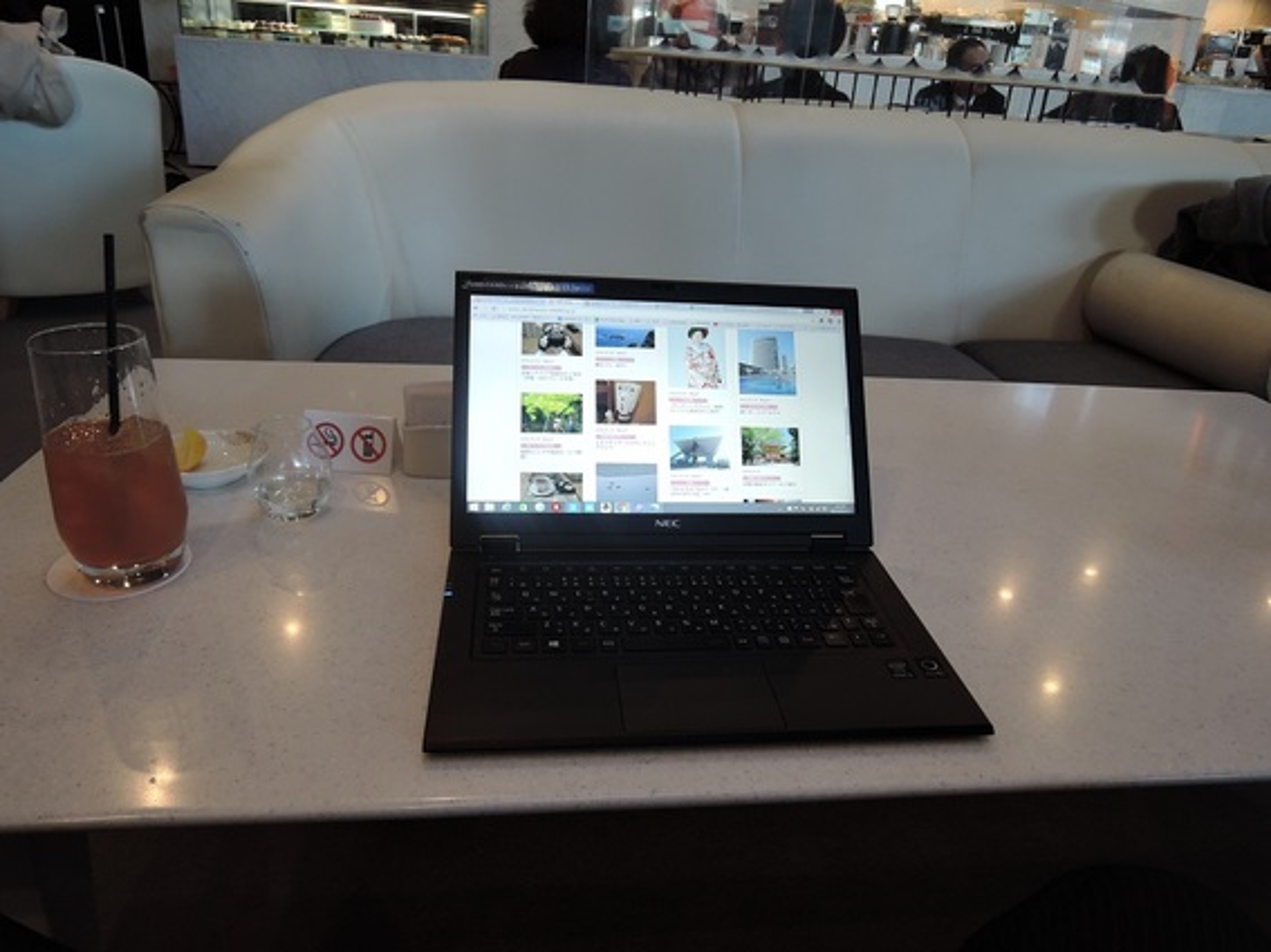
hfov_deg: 71.6
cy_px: 476
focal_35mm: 24
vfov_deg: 56.8
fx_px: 881
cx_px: 636
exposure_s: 1/30
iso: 220
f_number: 2.8
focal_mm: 5.1
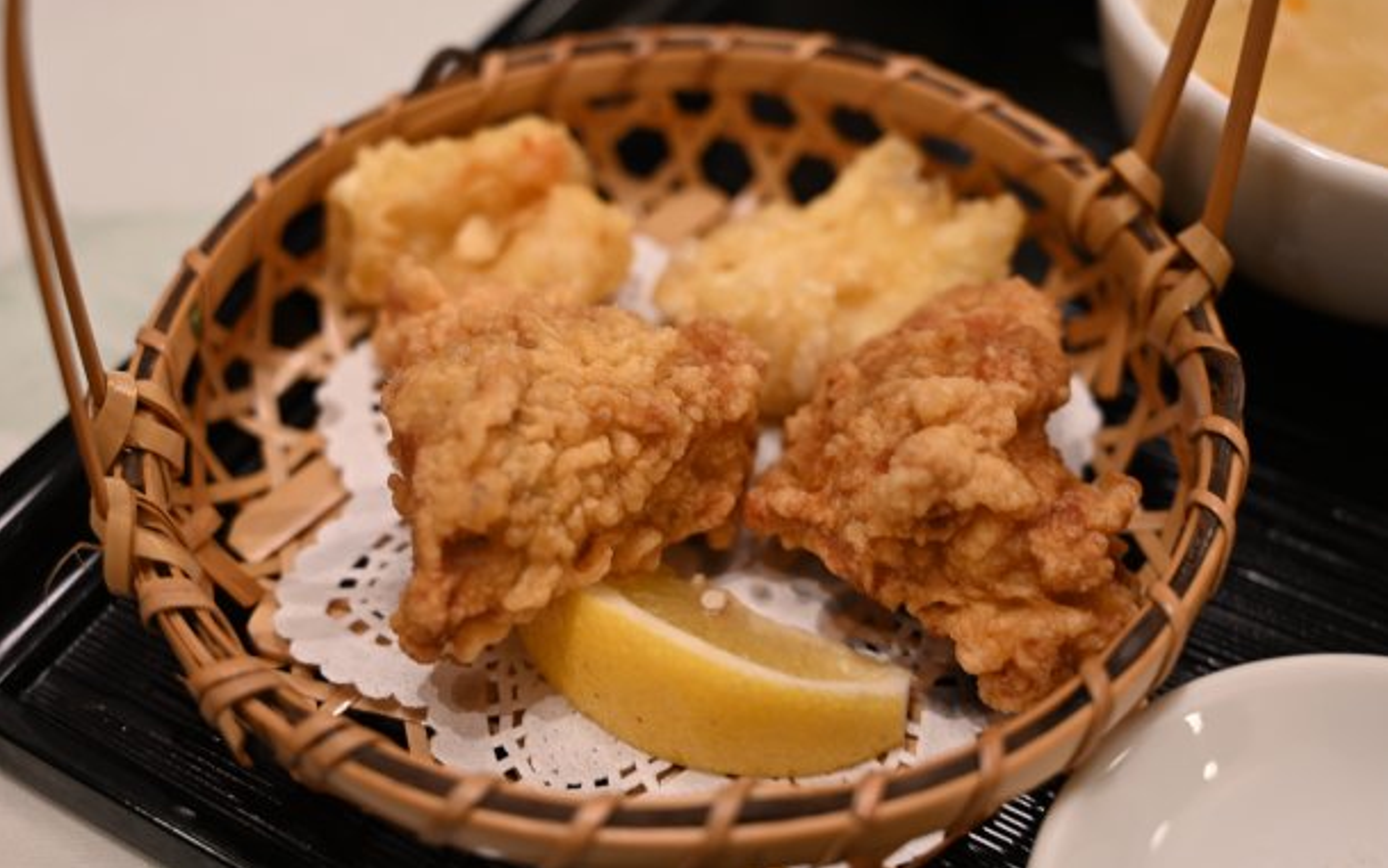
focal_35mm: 45
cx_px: 695
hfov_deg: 44.4
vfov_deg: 28.6
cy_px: 409
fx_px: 1703
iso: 100
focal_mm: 44
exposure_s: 1/3
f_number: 4
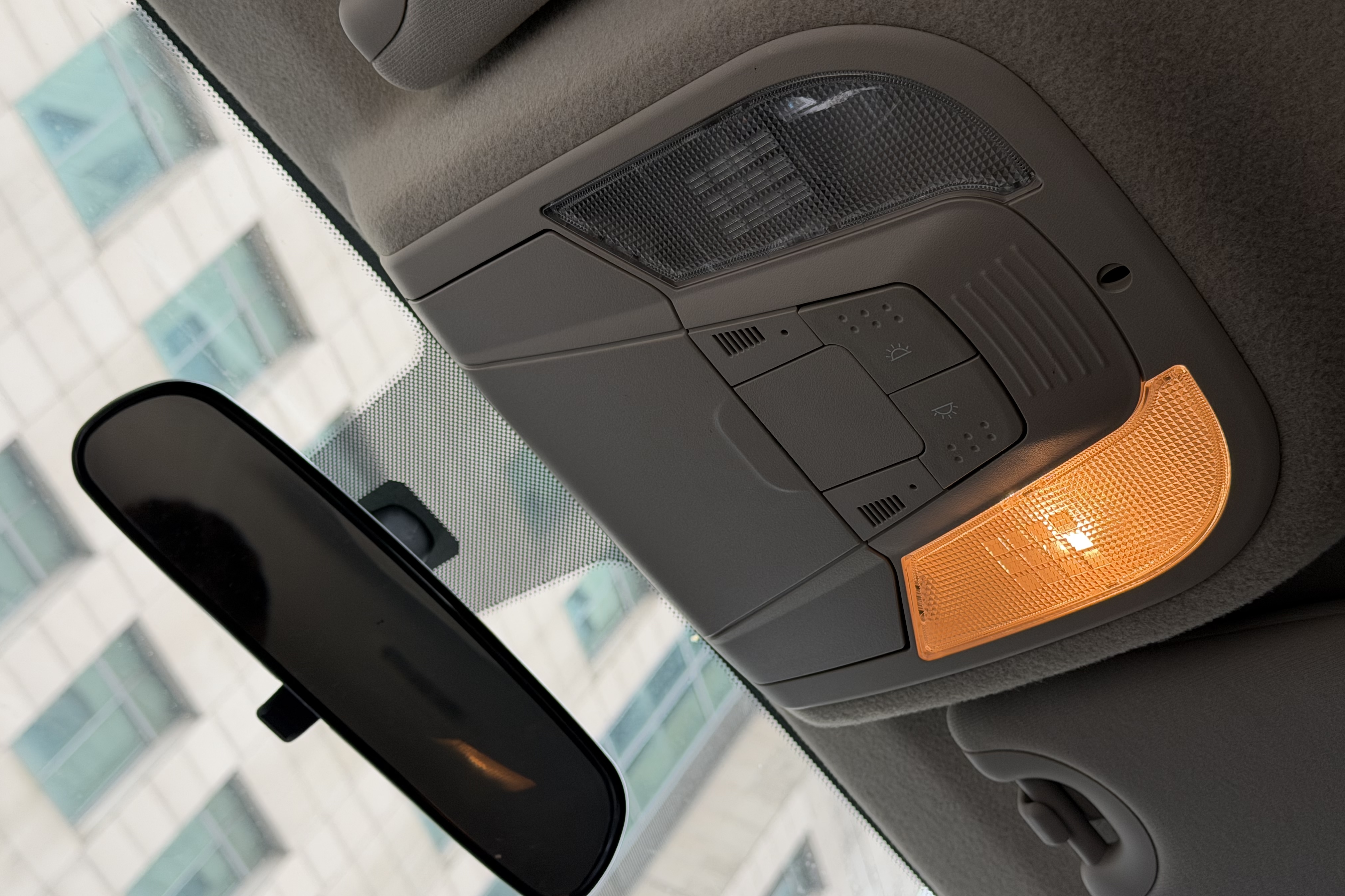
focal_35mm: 50
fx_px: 1868
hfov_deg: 39.6
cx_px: 672
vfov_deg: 27.0
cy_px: 473
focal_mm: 6.76
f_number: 1.78
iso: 50
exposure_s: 1/133
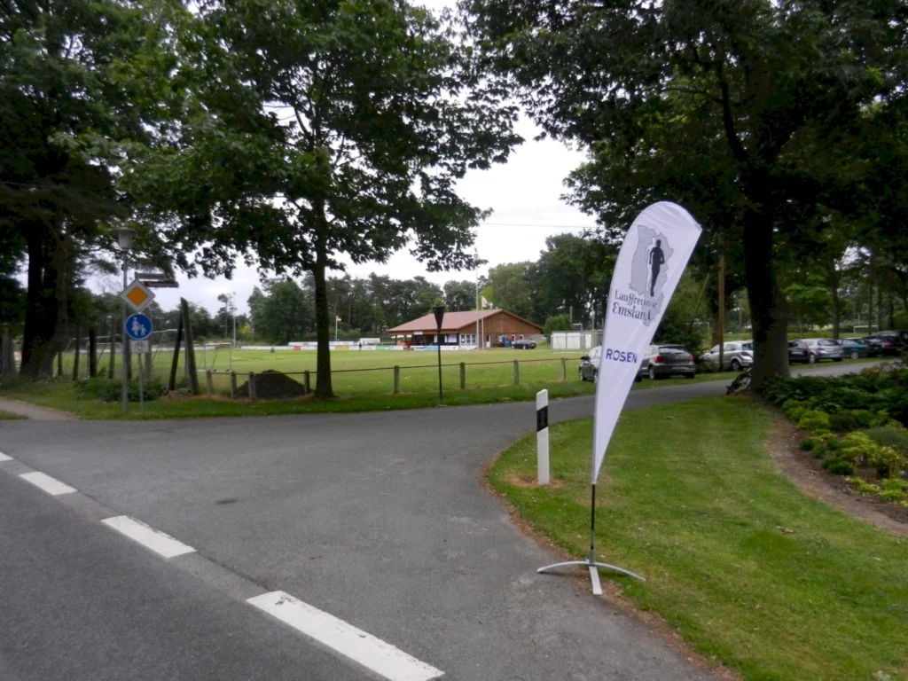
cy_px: 340
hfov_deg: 69.4
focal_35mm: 25
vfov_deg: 54.9
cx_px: 454
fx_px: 656
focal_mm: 4.5
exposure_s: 1/400
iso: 800
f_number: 3.5
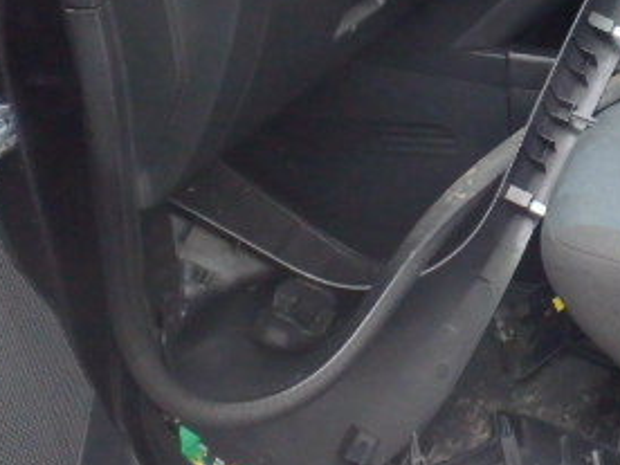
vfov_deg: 21.9
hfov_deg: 27.3
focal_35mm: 65
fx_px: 1164
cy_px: 25
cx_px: 685
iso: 800
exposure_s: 1/20
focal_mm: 5
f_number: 3.9
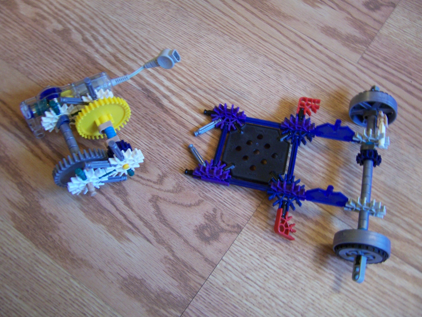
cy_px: 158
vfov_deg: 42.9
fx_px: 402
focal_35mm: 33
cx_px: 211
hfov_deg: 55.4
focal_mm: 5.5
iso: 140
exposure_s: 1/10
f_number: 3.4
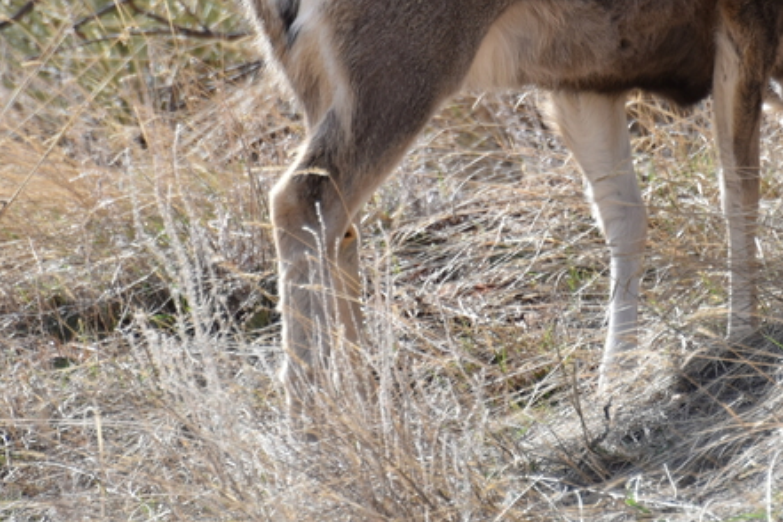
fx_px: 18943
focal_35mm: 871
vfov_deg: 1.6
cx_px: 488
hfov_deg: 2.4
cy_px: -9
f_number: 5.6
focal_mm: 300
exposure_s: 1/640
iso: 280
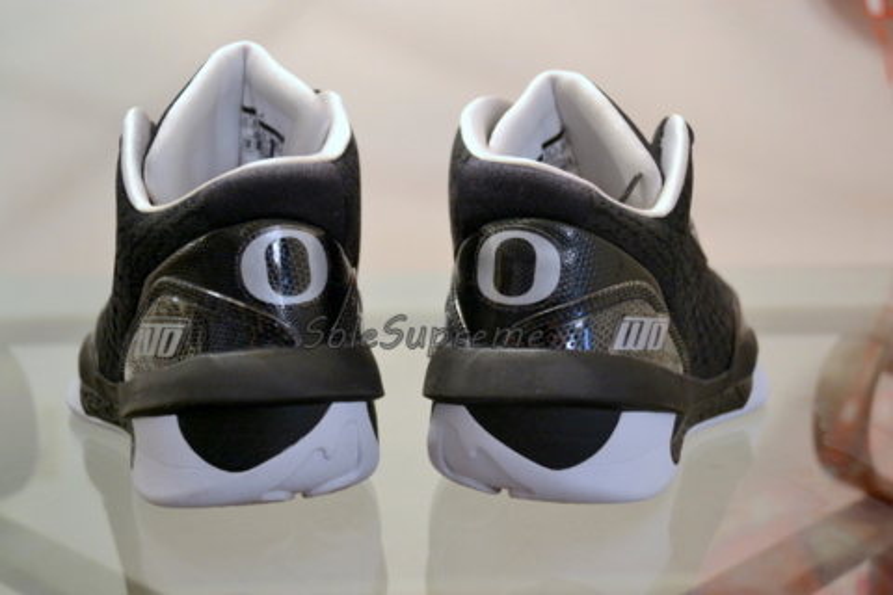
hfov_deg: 42.3
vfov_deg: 28.9
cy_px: 298
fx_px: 1153
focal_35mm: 46
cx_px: 446
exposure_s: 1/15
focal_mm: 31
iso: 1250
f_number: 4
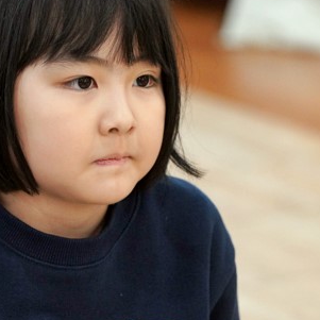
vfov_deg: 4.3
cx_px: 83
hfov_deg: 4.3
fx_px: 4257
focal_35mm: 407
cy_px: 201
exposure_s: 1/200
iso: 2500
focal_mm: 160
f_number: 4
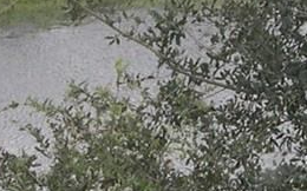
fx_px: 2073
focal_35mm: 248
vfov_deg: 5.3
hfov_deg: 8.5
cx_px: 65
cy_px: -2
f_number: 2.8
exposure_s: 1/489
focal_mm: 8
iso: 100
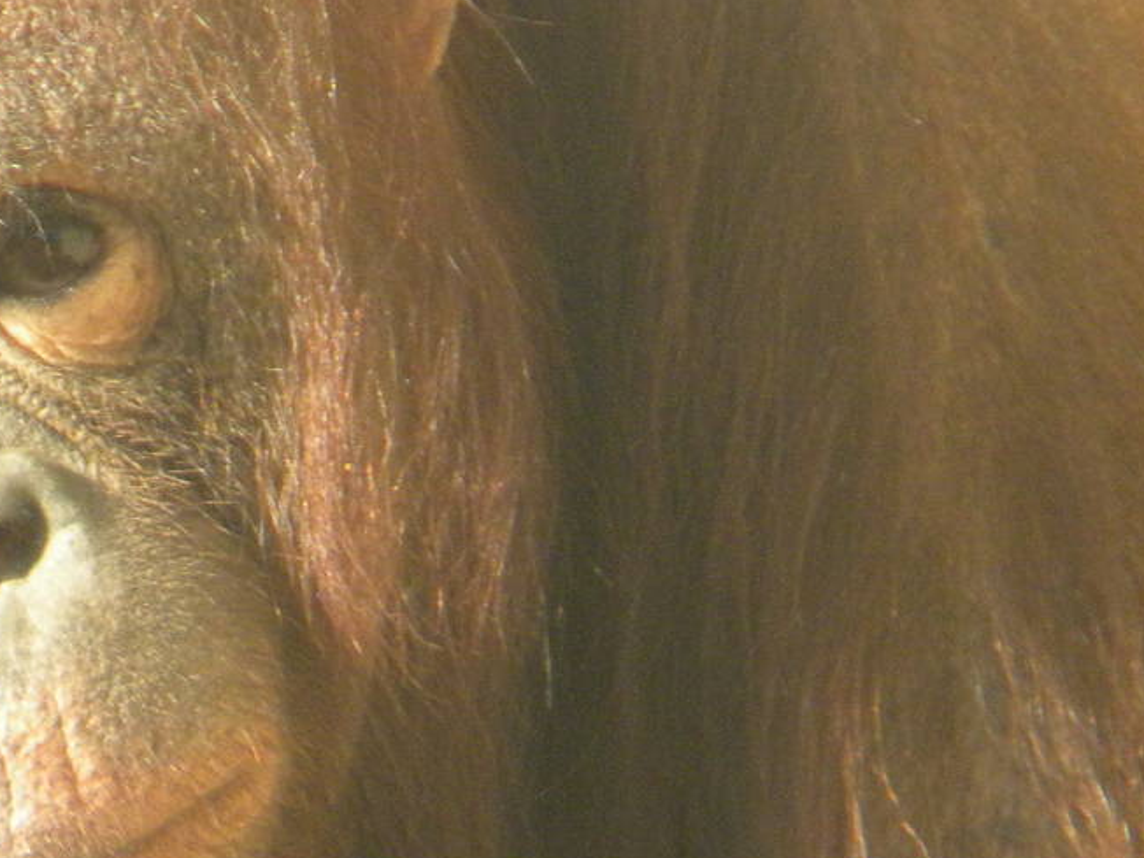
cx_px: -195
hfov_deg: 2.0
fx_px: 33577
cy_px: 800
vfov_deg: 1.5
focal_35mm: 1016
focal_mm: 75
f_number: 5.4
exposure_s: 1/250
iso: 367
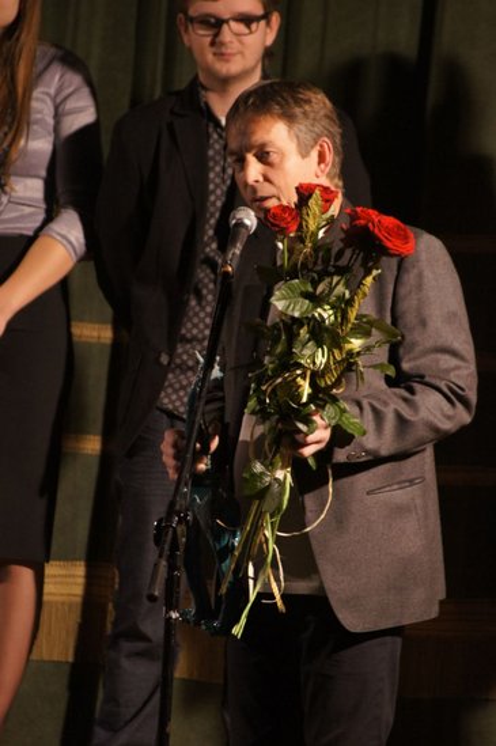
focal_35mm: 450
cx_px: 248
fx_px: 9317
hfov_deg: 3.0
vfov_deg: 4.6
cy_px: 373
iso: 1600
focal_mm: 300
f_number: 5.6
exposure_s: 1/50
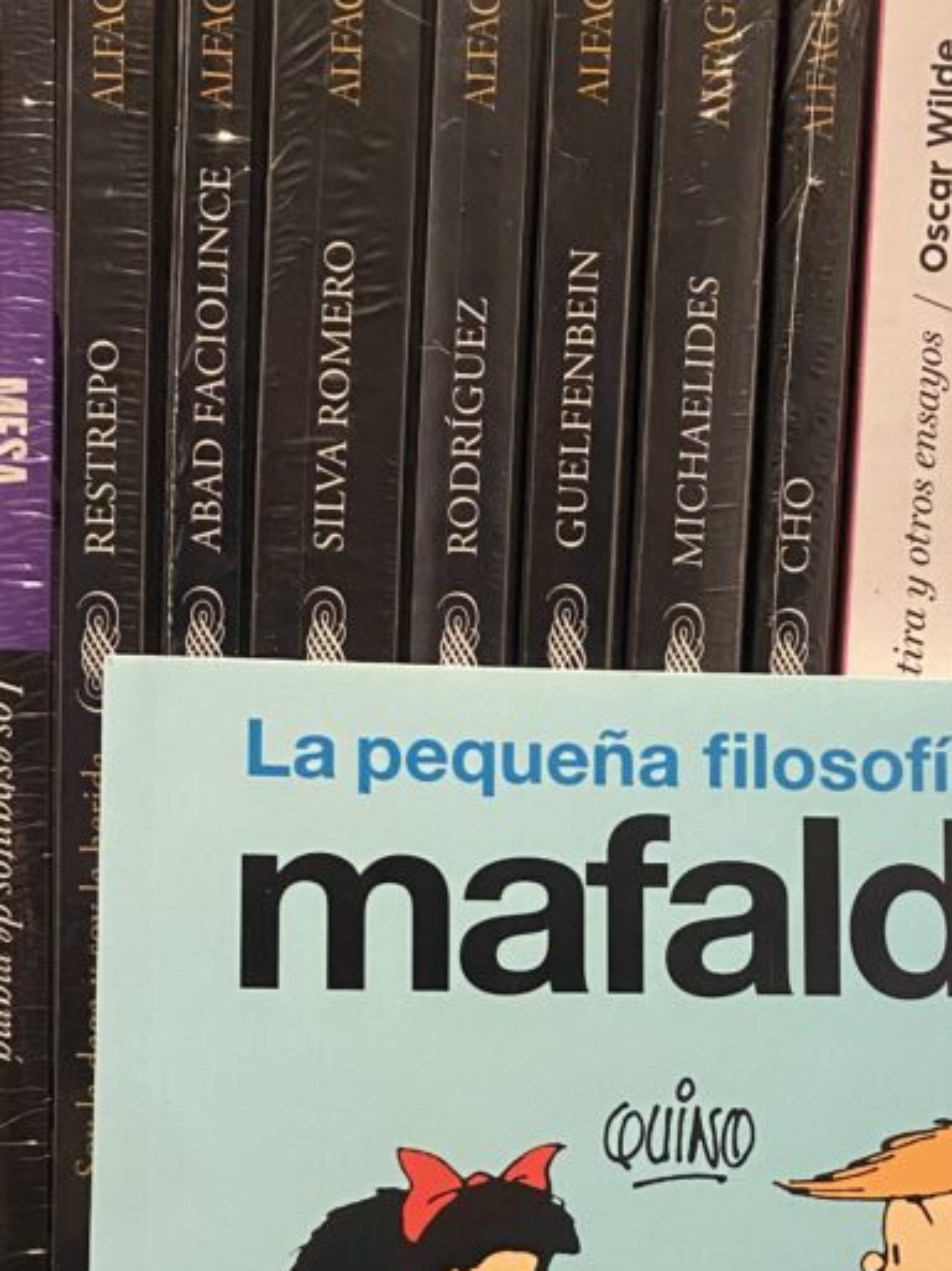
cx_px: 633
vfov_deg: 33.8
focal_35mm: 54
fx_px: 1982
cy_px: 1121
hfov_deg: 26.9
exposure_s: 1/31
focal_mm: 4.25
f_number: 1.8
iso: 640
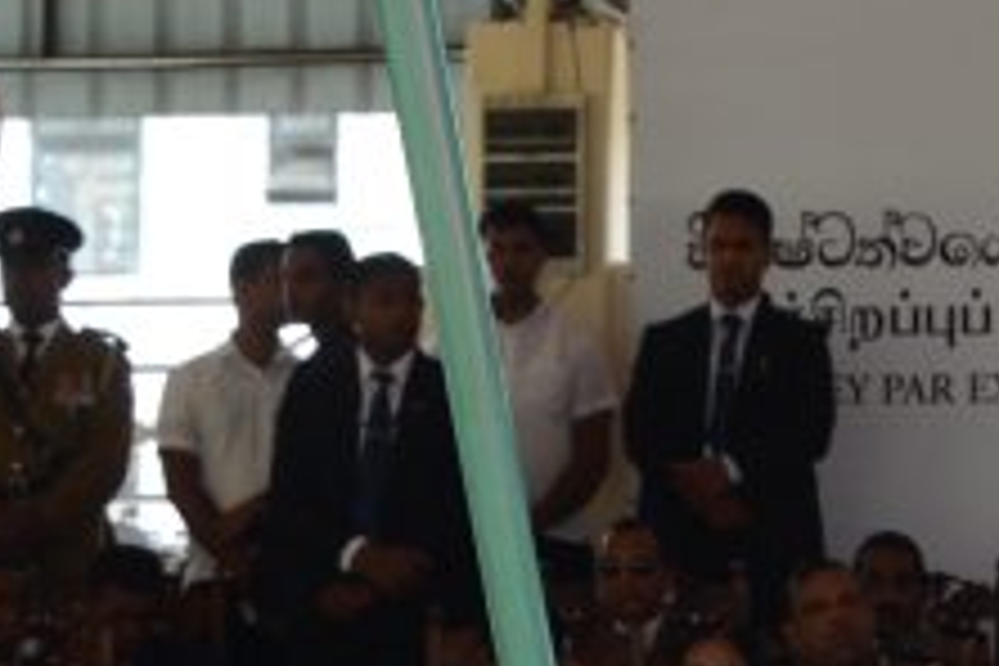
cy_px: 902
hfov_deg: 7.6
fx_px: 7436
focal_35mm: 268
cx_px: 1296
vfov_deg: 5.1
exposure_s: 1/125
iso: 1000
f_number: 9
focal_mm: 85
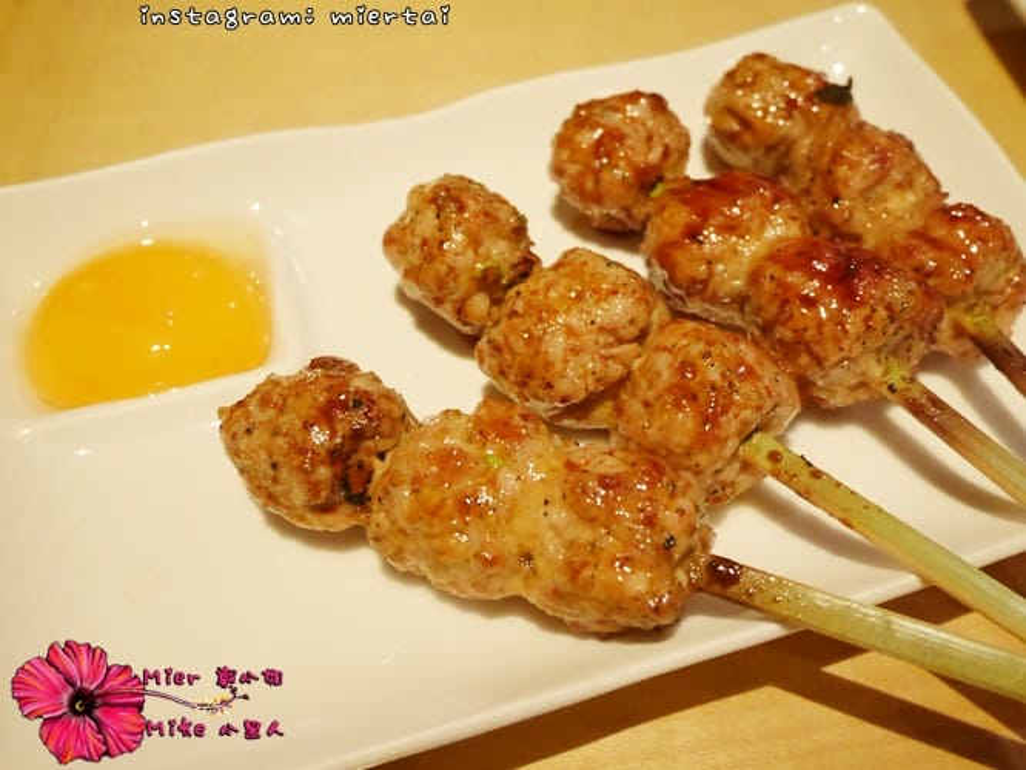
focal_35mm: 38
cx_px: 513
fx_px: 1127
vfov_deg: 37.7
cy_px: 385
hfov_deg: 49.0
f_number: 4.3
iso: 6400
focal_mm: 19
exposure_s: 1/40
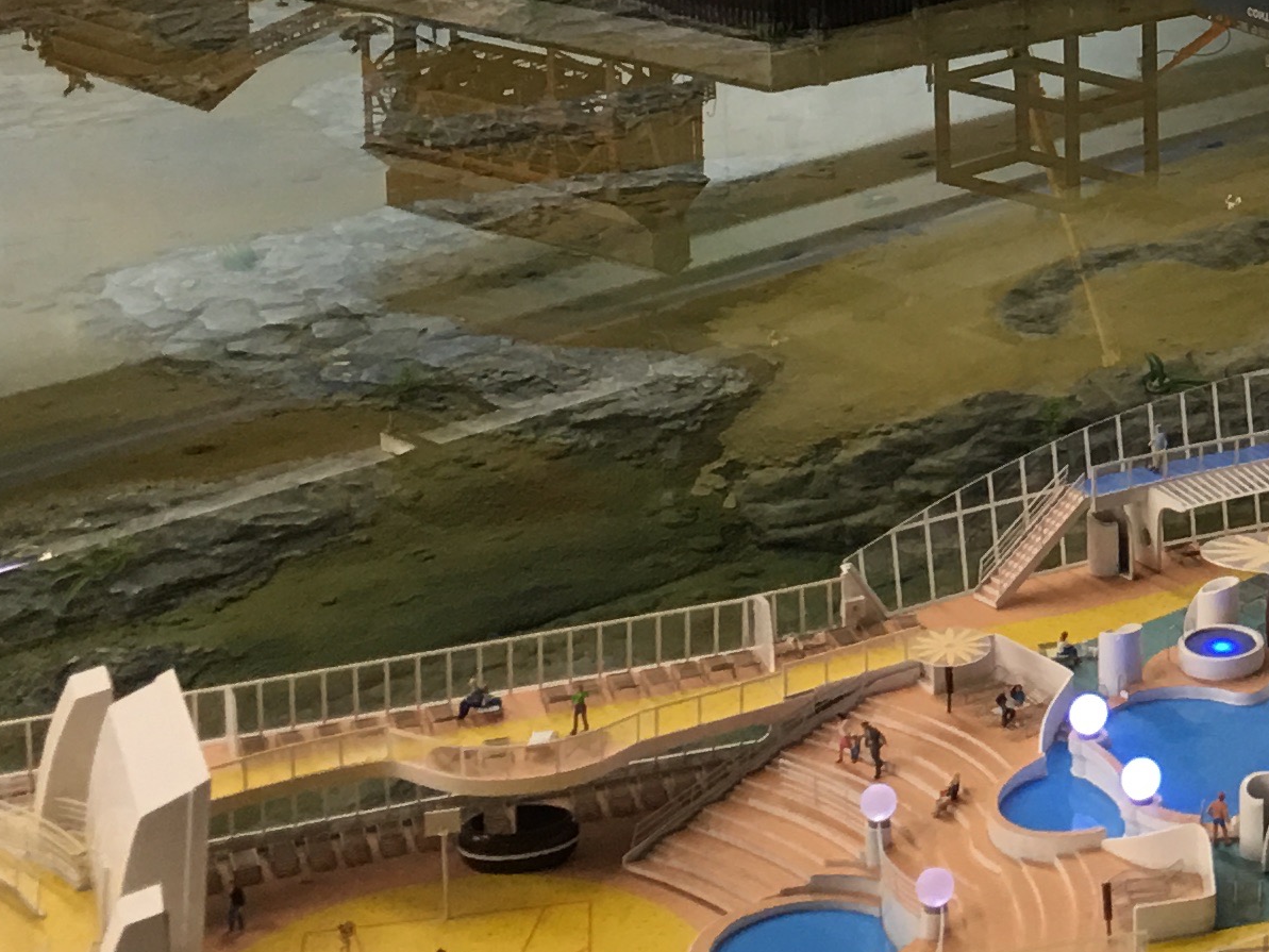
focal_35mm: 98
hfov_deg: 18.4
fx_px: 3593
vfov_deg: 14.7
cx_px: 1744
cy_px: -104
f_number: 2.2
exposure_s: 1/17
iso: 40
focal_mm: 4.15
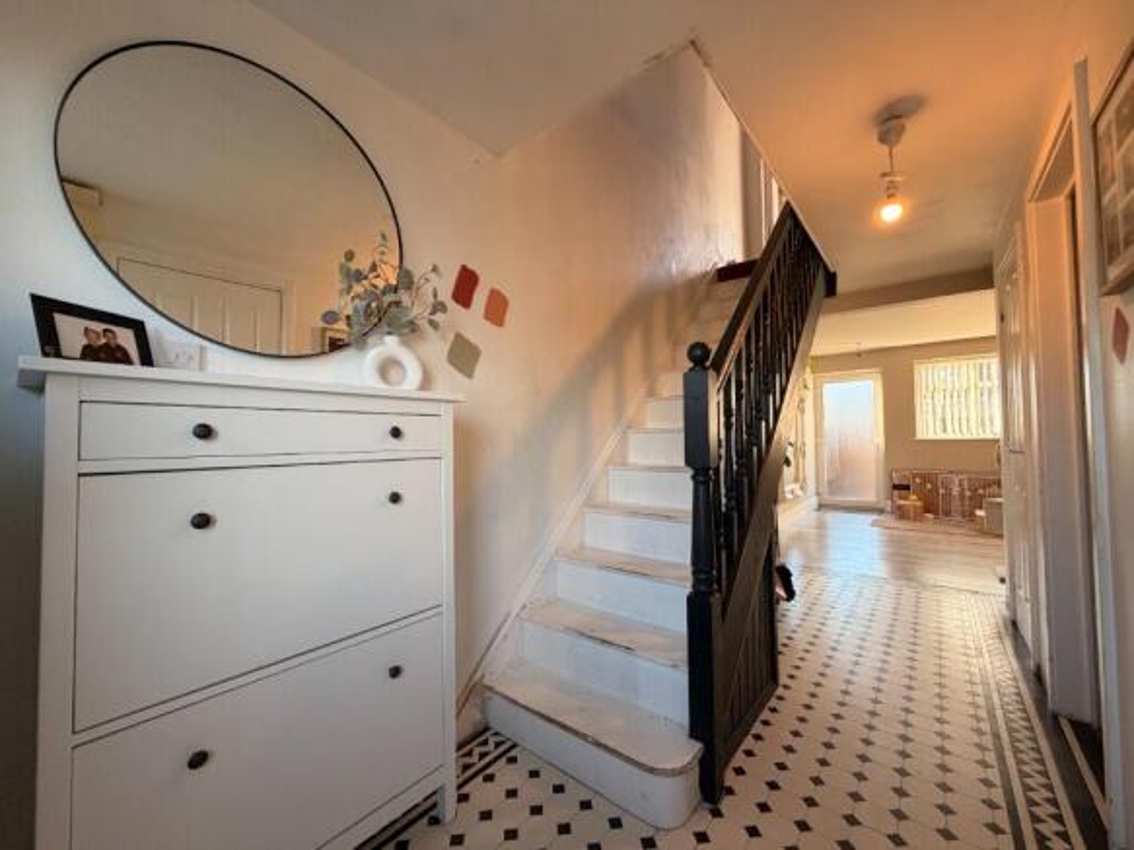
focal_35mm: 14
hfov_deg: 102.1
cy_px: 425
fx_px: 459
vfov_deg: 85.7
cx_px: 567
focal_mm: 2.22
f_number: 2.2
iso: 200
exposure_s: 1/121
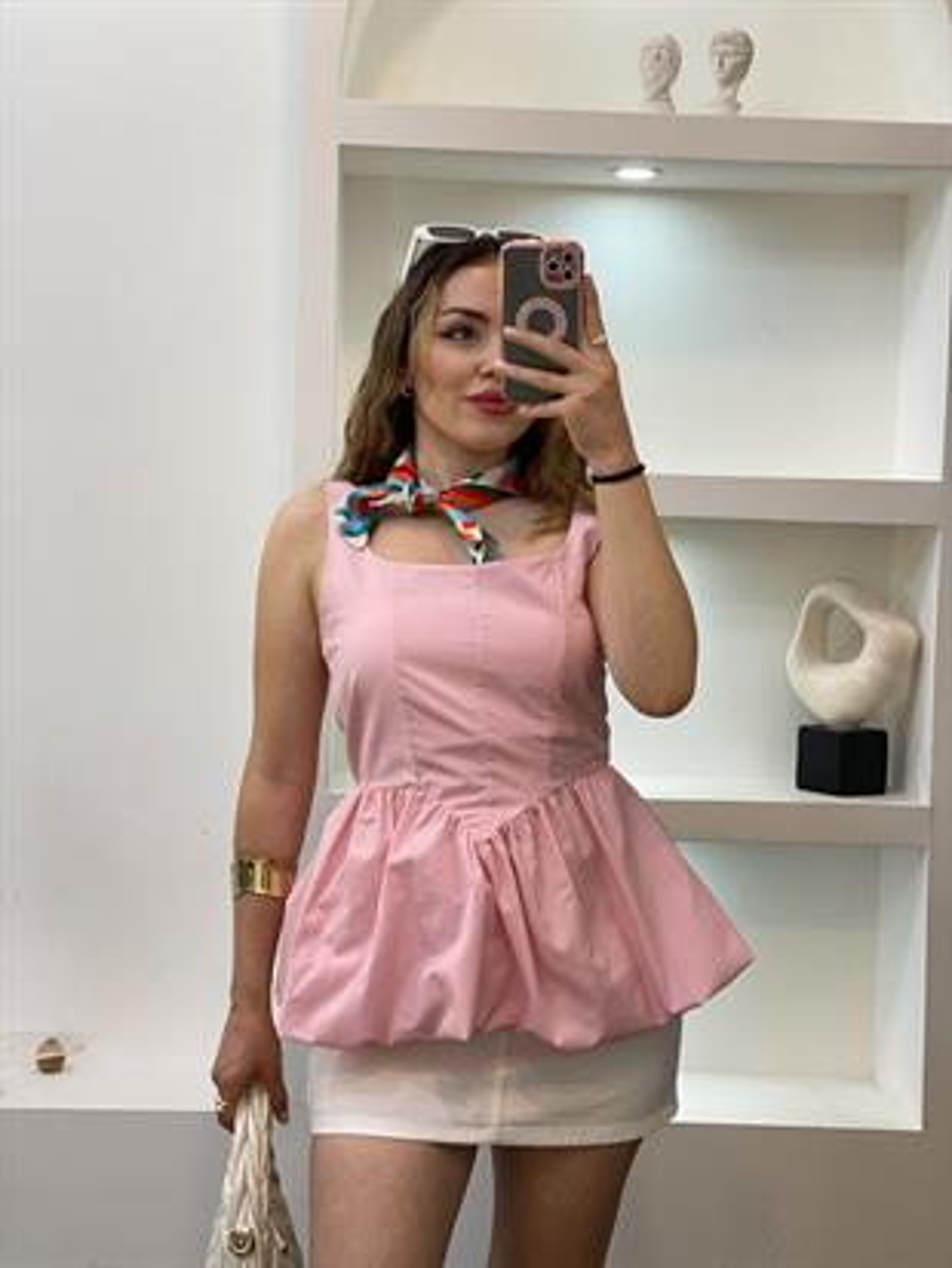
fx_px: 1906
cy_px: 634
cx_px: 476
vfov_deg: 36.8
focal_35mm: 52
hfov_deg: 28.0
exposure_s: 1/100
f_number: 2
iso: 80
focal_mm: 6
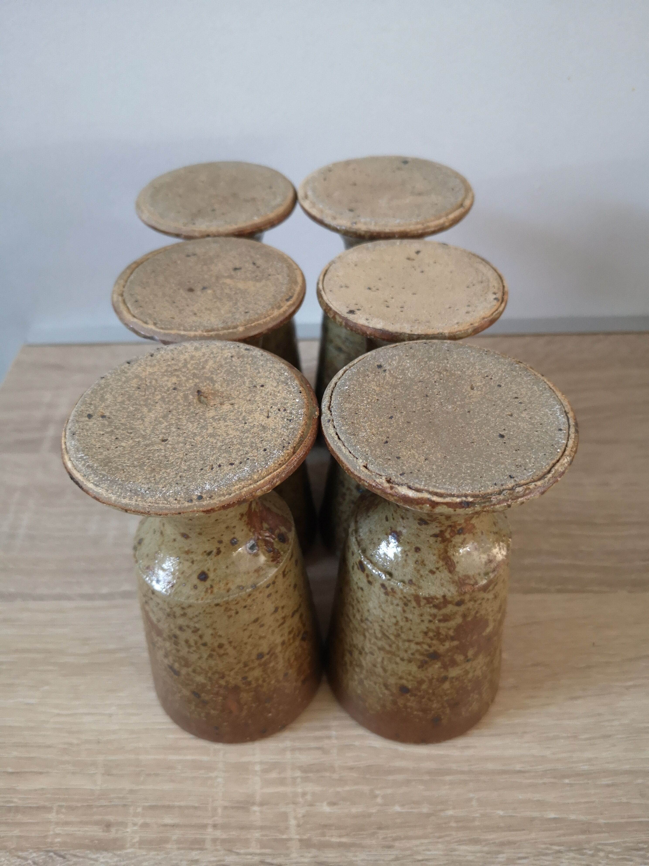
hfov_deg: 51.4
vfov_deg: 65.3
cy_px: 433
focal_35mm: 27
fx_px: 675
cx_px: 324
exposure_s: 1/25
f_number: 1.8
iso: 320
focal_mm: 3.95
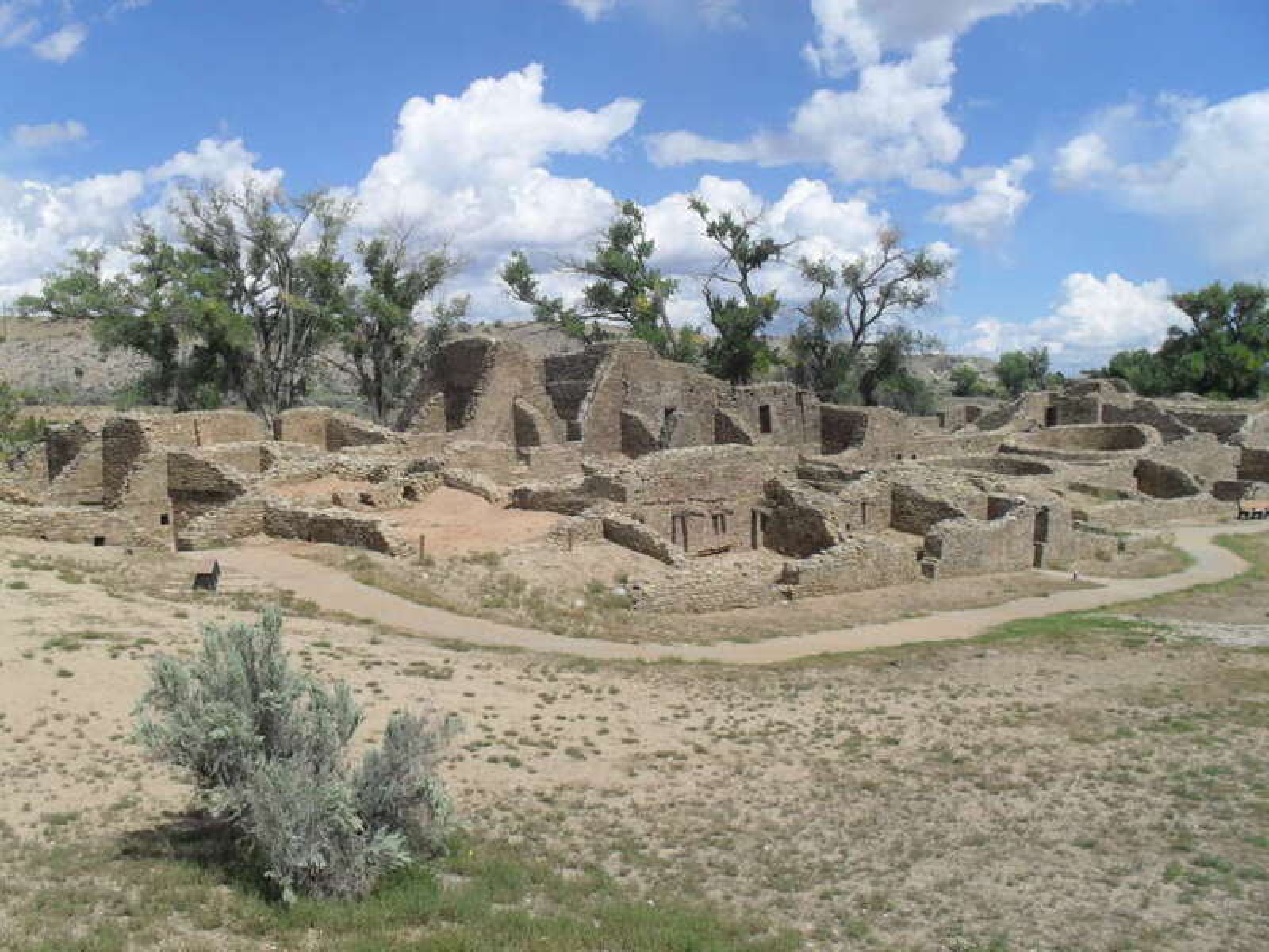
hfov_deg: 52.6
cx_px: 634
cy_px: 476
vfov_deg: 40.7
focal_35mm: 35
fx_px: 1283
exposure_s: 1/350
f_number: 8.4
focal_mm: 6.3
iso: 100
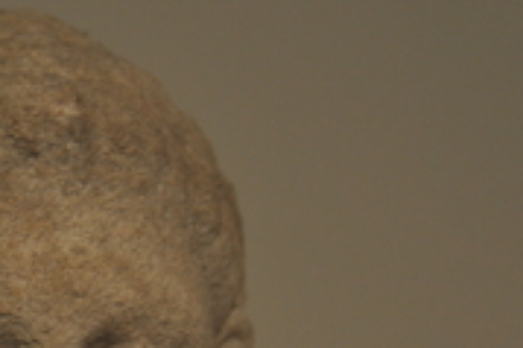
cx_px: -23
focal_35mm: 258
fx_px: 3745
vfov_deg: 5.3
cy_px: 386
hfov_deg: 7.9
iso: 500
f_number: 5
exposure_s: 1/30
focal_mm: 70
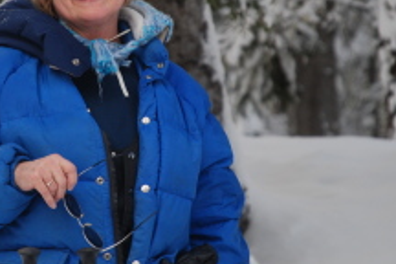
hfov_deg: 5.5
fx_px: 4125
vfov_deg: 3.7
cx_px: 90
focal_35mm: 375
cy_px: 52
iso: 320
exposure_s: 1/125
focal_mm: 120
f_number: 5.6
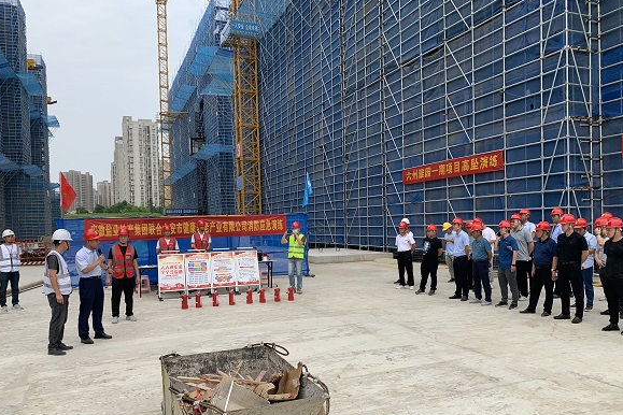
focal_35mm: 28
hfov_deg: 65.5
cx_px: 311
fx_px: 485
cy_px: 238
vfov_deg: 46.3
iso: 25
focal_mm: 4.25
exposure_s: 1/1689
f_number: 1.8
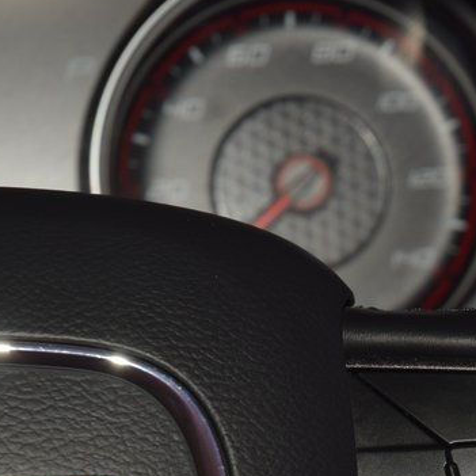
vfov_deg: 6.7
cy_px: 456
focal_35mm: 260
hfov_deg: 6.7
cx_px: 523
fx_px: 4045
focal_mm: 70
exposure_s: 1/125
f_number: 8
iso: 100
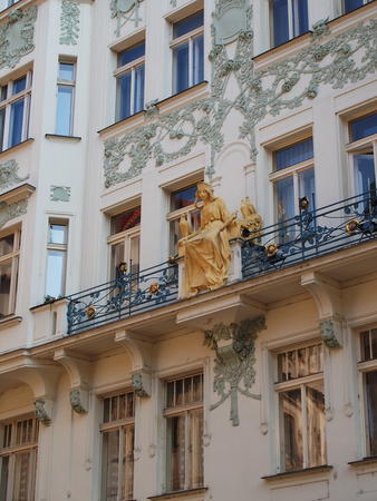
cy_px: 250
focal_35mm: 70
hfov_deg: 21.0
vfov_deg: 27.8
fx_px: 1016
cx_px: 188
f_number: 3.5
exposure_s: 1/400
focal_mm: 14.5
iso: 100
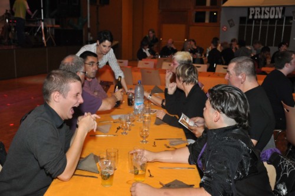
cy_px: 98
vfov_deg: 29.8
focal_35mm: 45
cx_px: 148
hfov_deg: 43.7
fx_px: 368
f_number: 4.2
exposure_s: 1/60
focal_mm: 30
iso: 800
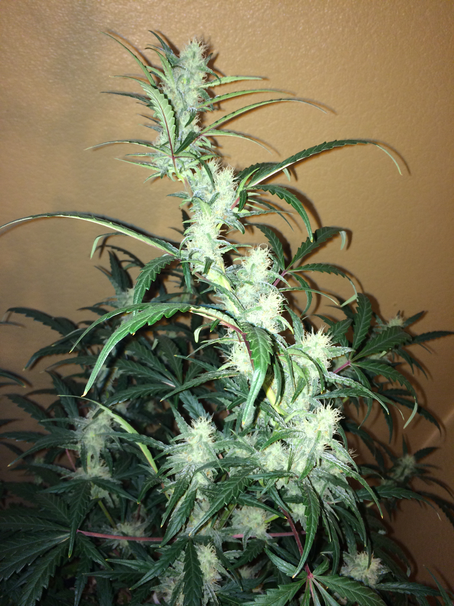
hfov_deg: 48.2
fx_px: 507
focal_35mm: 29
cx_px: 227
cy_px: 303
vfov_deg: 61.7
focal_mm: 4.15
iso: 100
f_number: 2.2
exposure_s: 1/33
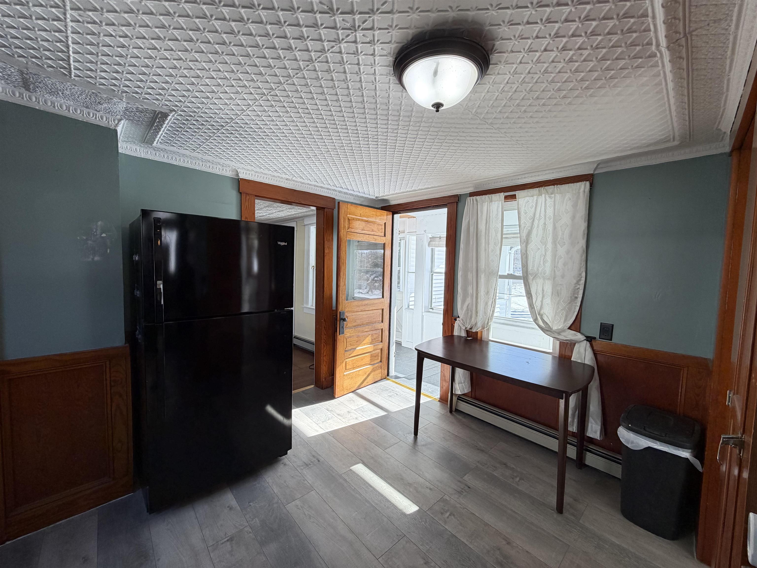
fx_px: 306
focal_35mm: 14
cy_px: 284
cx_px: 378
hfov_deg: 102.1
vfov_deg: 85.7
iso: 80
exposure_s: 1/120
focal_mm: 2.22
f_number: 2.2
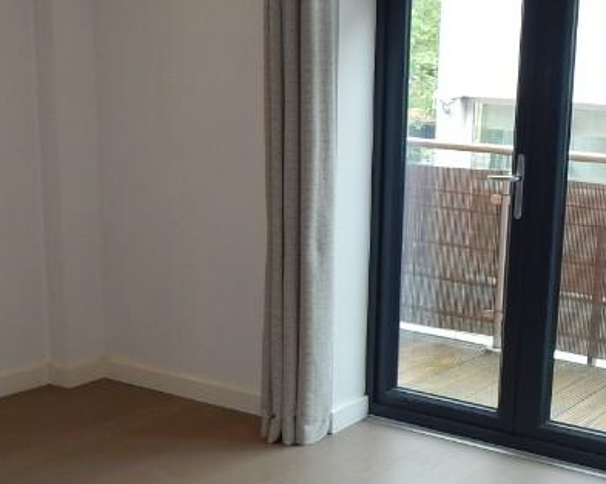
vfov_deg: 26.9
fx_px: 1004
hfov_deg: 33.0
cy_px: 330
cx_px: 450
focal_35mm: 56
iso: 125
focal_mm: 4
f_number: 3
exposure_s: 1/80
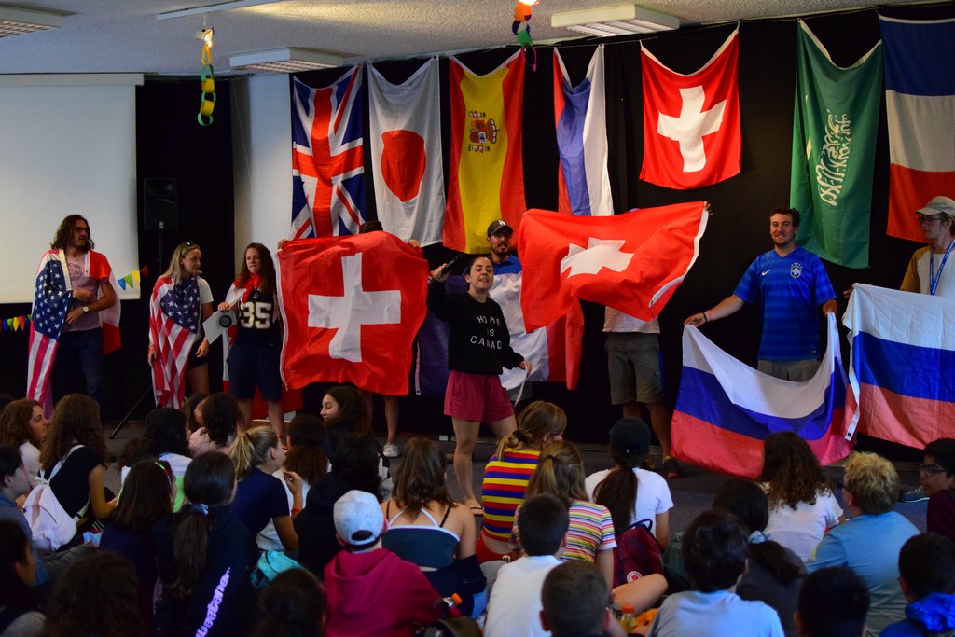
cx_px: 478
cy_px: 318
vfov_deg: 25.8
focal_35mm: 52
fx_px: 1393
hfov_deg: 37.8
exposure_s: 1/320
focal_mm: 35
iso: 3200
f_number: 1.8
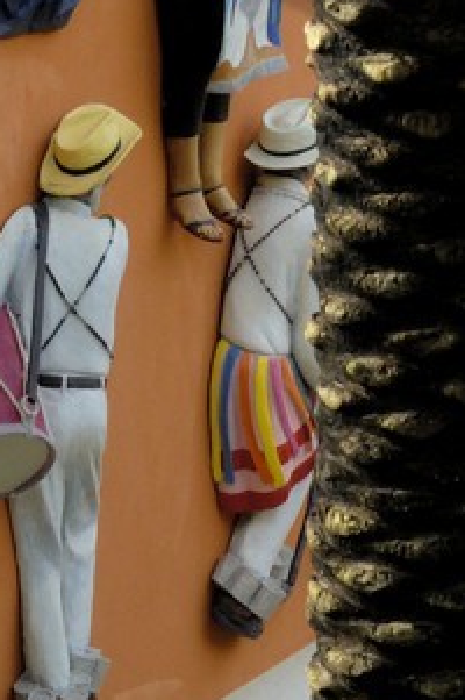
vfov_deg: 8.8
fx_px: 4330
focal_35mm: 223
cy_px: -653
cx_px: 591
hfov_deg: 6.1
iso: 100
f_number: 8
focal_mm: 28
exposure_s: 1/100
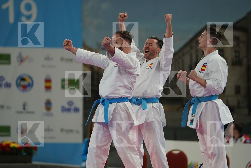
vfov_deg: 4.6
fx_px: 2092
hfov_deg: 6.9
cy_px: 84
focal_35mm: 300
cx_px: 126
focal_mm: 200
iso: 800
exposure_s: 1/500
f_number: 2.8
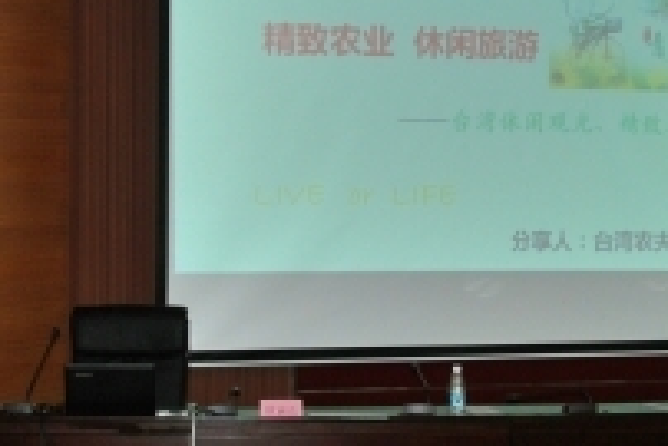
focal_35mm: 104
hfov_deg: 19.6
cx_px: 298
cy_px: 165
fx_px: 1931
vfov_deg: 13.2
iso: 200
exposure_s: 1/60
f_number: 4
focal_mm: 28
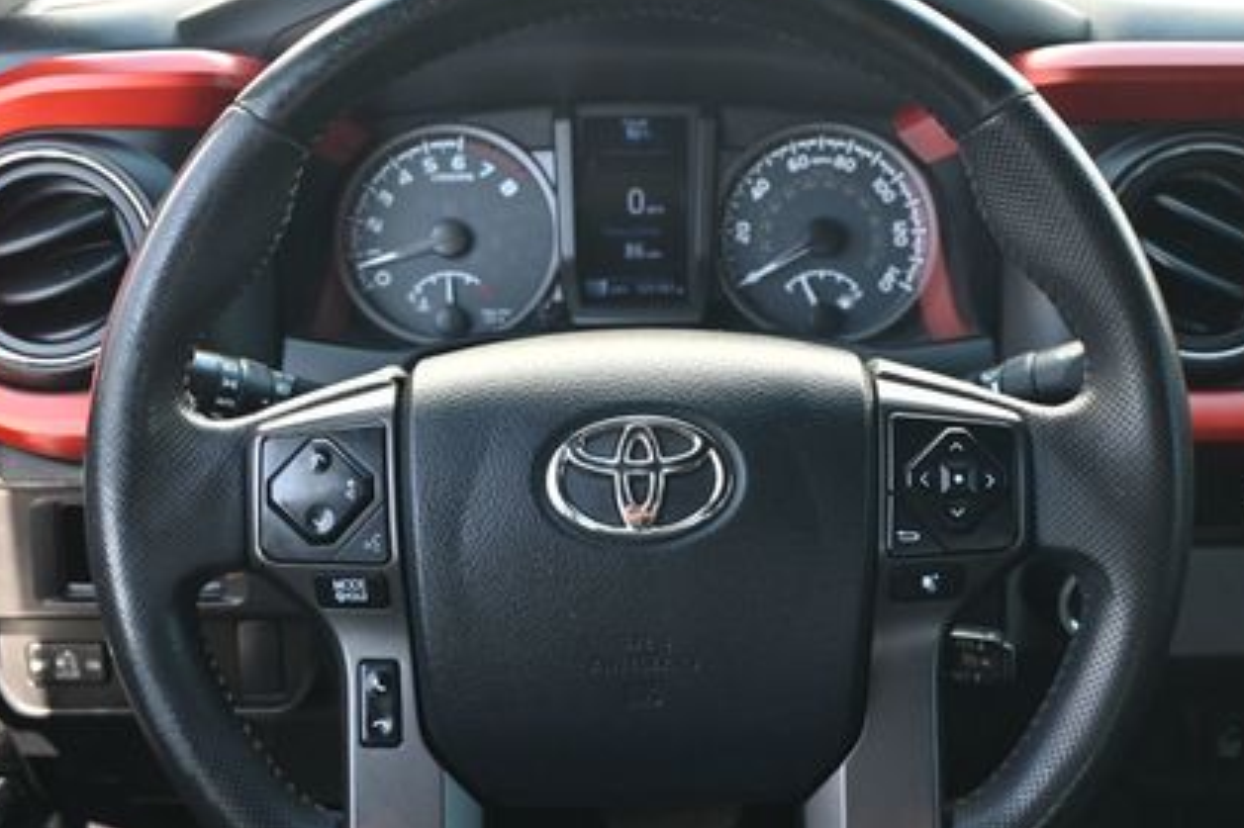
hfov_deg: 36.3
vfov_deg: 24.6
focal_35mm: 55
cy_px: 490
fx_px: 1900
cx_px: 623
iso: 450
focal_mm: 24
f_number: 4.2
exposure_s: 1/125
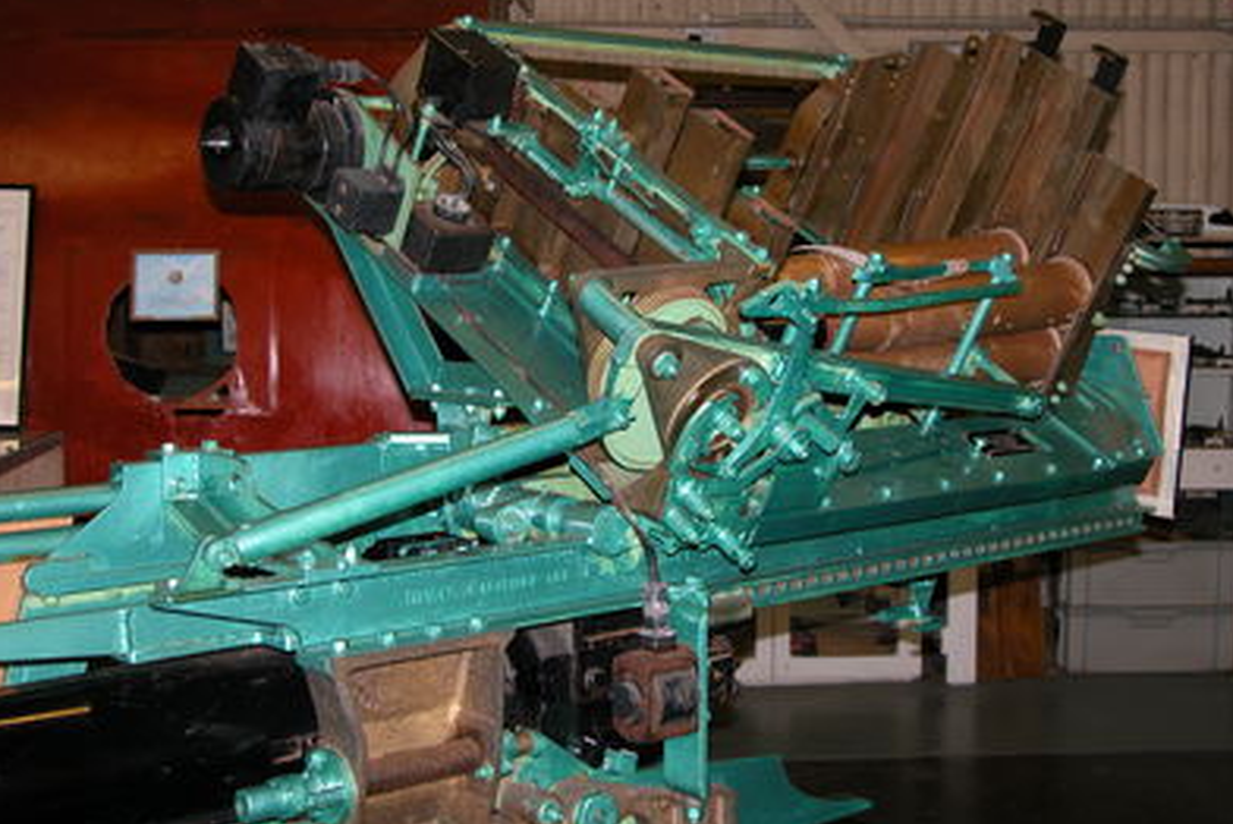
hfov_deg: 37.5
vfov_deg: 25.6
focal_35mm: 53
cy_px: 374
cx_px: 613
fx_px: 1817
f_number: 3
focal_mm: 12.7
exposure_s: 1/60
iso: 100
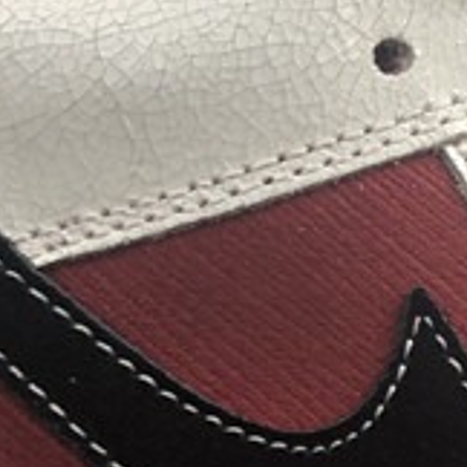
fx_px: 2335
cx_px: 441
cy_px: 528
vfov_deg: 11.2
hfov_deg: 11.3
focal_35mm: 153
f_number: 1.8
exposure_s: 1/33
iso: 25
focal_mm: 4
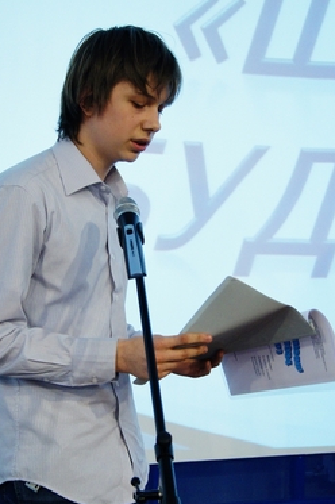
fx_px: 946
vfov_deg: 29.8
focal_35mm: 68
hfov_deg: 20.1
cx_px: 130
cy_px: 292
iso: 1600
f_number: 4.5
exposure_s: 1/30
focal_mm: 35
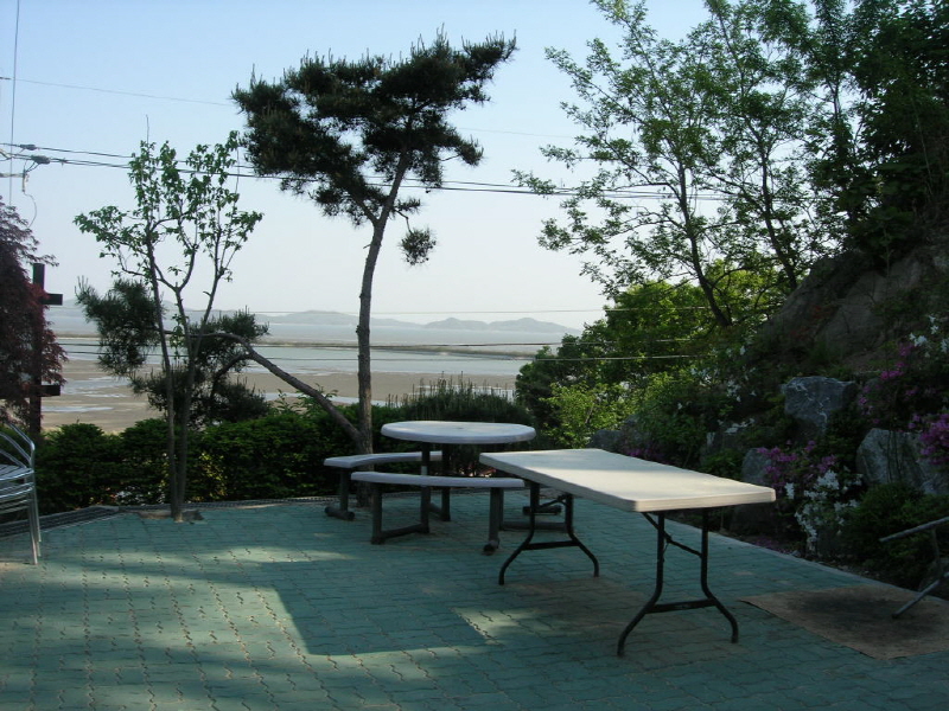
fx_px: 1042
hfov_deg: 49.0
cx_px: 474
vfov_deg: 37.7
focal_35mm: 38
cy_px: 356
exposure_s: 1/329
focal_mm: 7.8
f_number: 4.8
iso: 64
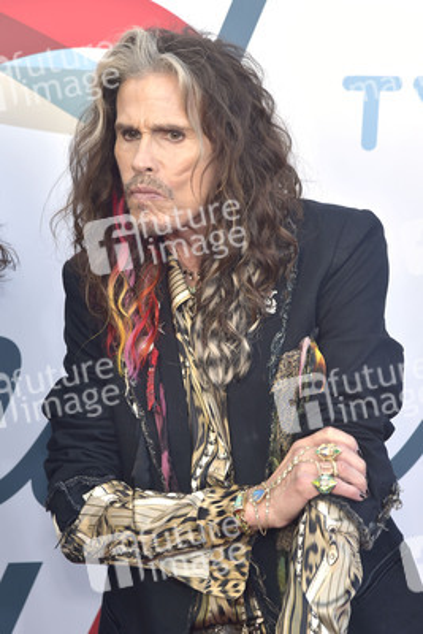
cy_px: 317
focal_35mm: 120
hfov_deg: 11.4
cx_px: 212
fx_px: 2113
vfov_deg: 17.1
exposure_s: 1/250
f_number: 6.3
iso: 400
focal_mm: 120
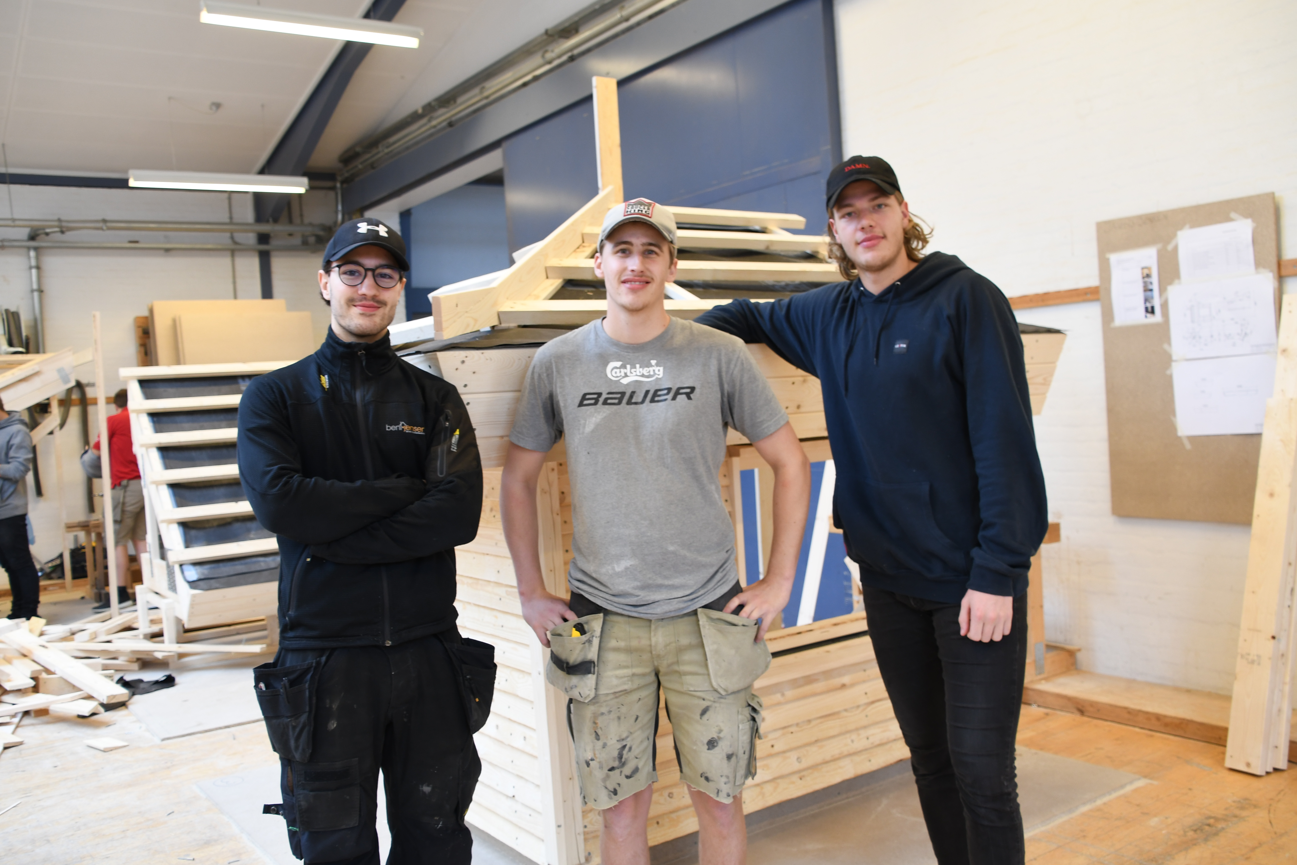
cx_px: 648
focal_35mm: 31
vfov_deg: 42.3
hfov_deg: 60.3
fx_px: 1117
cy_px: 432
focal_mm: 21
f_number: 3.5
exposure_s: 1/25
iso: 400
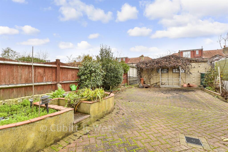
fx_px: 101
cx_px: 114
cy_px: 76
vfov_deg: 73.8
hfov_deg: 96.7
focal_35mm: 16
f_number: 8
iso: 160
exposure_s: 1/13
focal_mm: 11
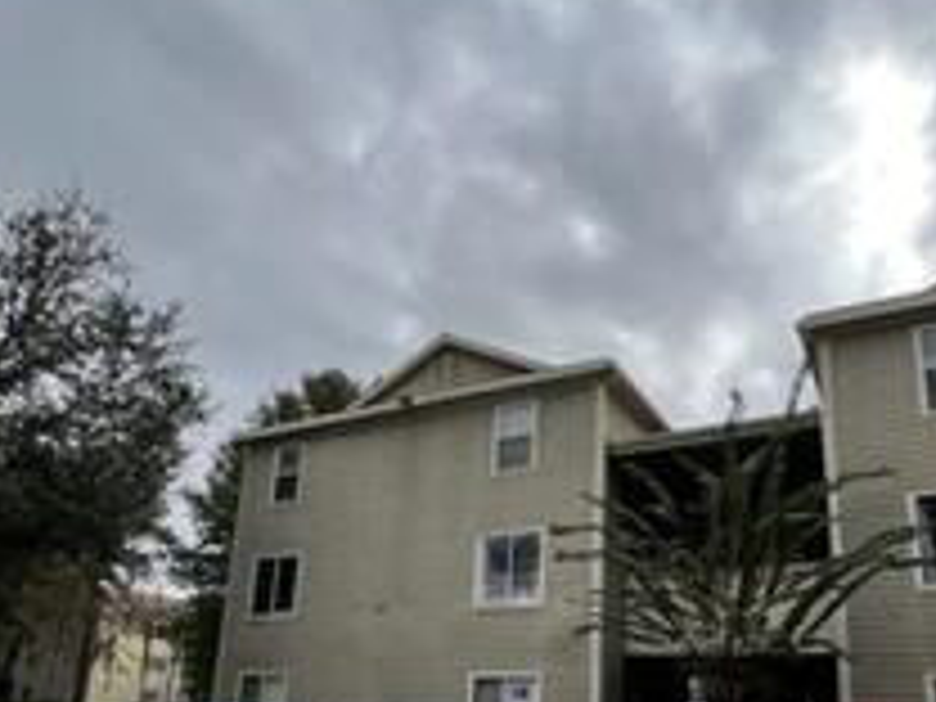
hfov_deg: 68.7
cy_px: 540
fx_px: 676
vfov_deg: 52.1
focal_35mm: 25
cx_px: 562
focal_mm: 1.57
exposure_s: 1/1508
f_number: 1.8
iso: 32
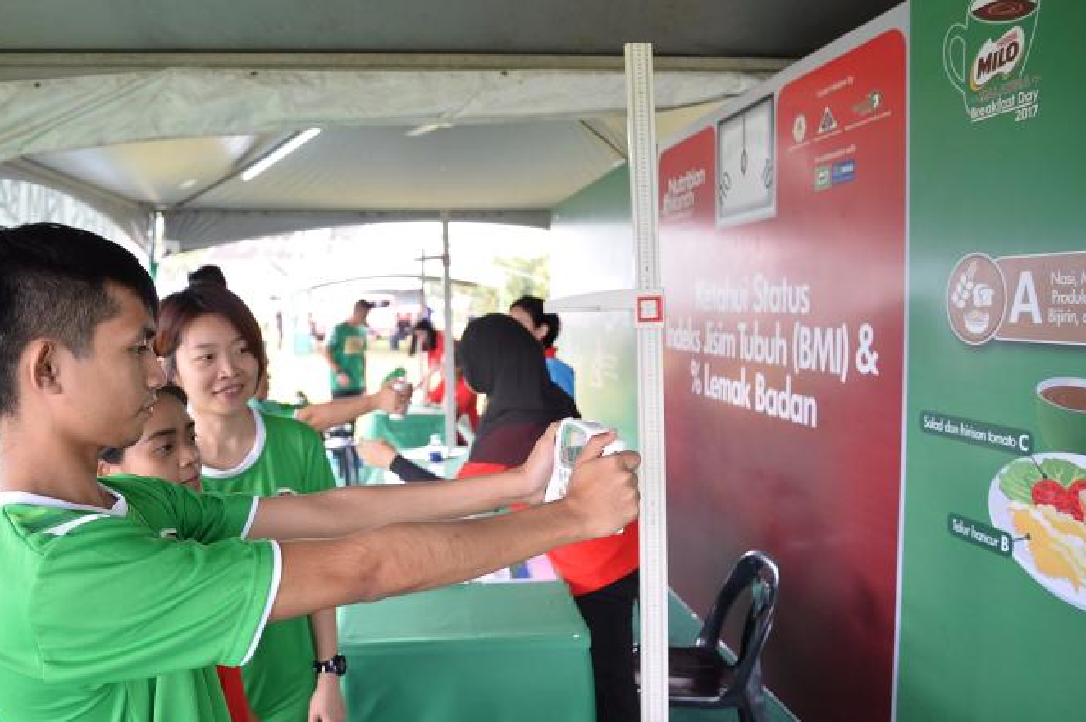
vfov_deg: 44.8
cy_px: 331
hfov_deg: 63.4
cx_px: 464
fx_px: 874
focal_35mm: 29
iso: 1250
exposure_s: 1/250
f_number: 3.5
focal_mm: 24
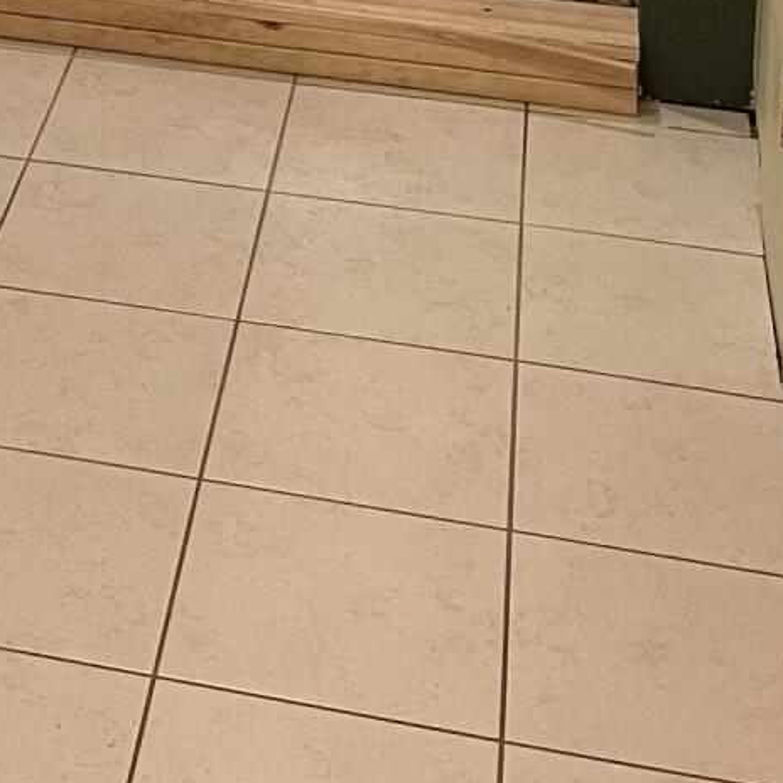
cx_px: -172
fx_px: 2534
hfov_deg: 16.8
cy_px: -643
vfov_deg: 15.1
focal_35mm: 99
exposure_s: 1/60
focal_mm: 5.1
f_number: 1.6
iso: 200
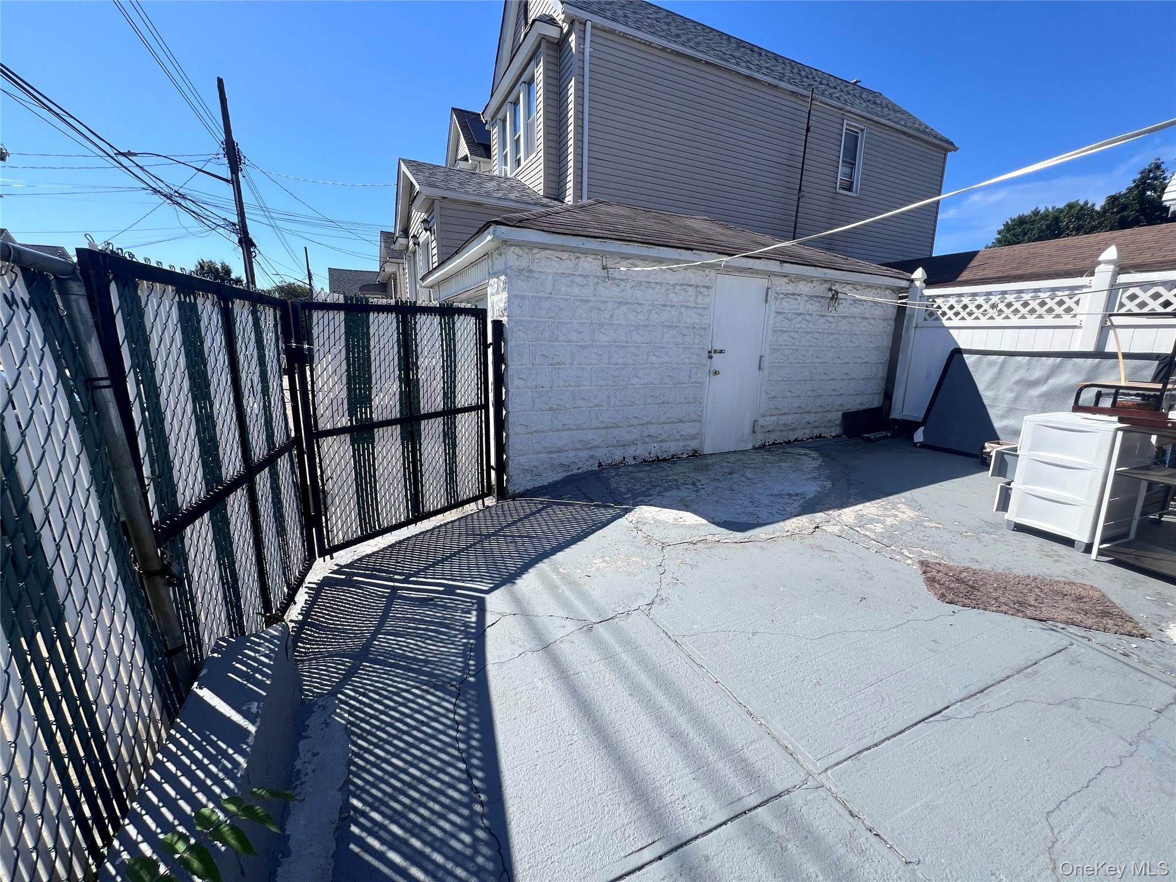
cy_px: 441
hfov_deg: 106.2
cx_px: 588
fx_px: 442
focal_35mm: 13
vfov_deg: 89.9
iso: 32
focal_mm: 1.57
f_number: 1.8
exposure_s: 1/1309
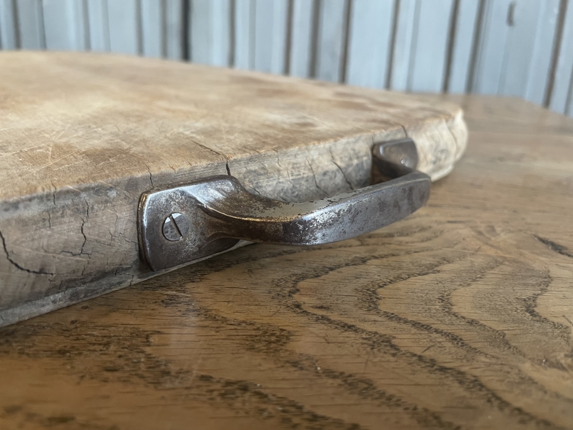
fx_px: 430
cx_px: 286
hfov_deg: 67.3
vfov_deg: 53.1
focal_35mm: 26
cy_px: 215
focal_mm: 4.2
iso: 320
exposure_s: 1/50
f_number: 1.6
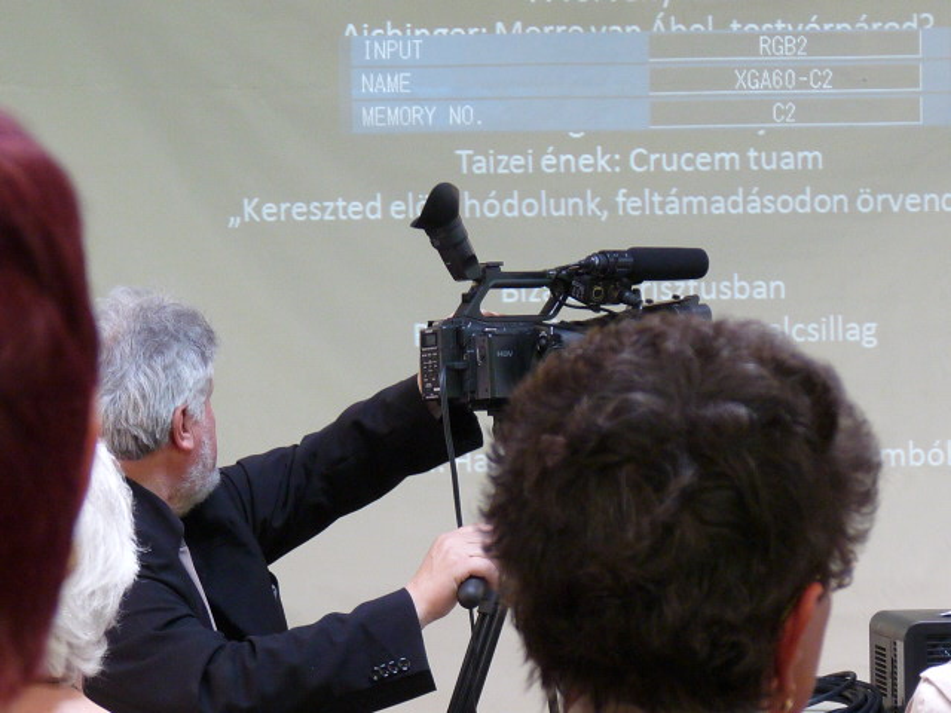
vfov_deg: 7.7
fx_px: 5330
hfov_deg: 10.2
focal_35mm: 194
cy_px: 356
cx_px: 476
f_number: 3.6
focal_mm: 19.4
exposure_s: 1/40
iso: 250
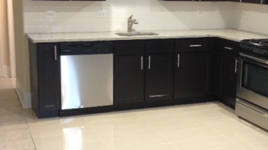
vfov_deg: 18.5
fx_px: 462
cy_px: 69
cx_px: 181
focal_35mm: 65
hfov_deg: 32.1
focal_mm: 4.13
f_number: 2.4
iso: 125
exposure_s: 1/20
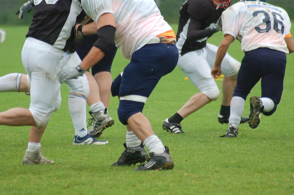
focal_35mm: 485
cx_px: 146
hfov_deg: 4.3
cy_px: 62
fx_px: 3953
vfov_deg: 2.8
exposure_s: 1/640
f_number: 5.3
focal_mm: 220
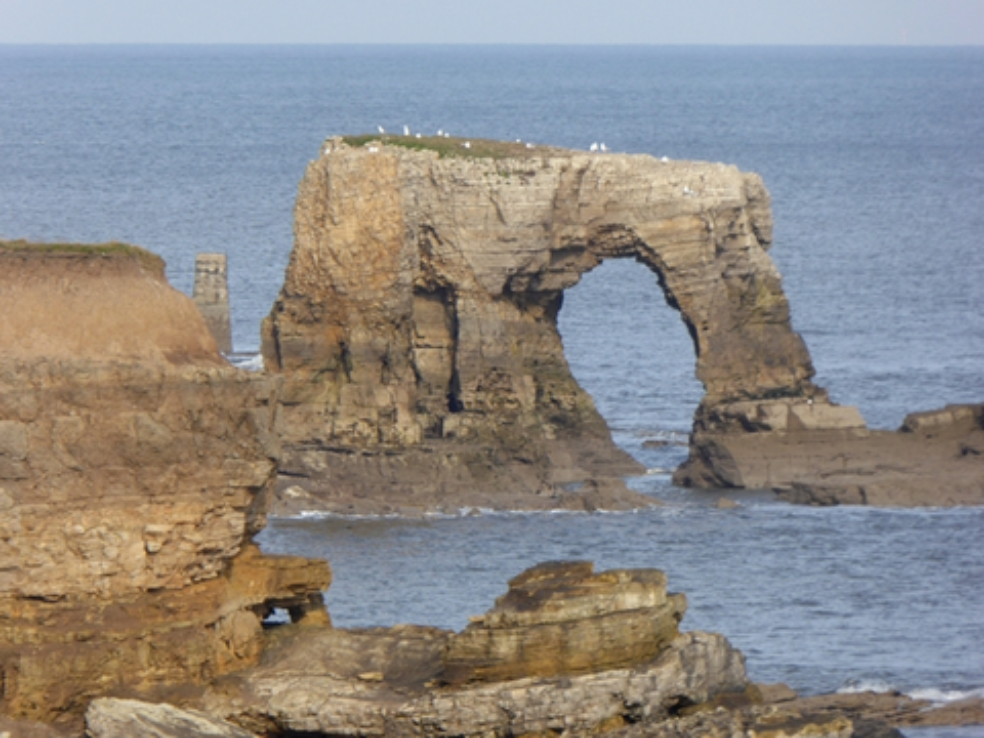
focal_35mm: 500
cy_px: 369
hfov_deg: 4.0
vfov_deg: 3.0
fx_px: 14213
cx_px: 492
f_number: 6
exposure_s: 1/250
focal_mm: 89.6
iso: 100
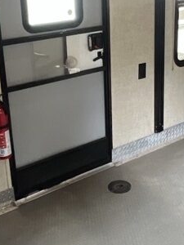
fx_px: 369
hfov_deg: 27.8
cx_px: 127
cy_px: 81
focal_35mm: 52
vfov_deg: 36.4
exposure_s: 1/60
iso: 400
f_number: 1.8
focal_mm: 1.57
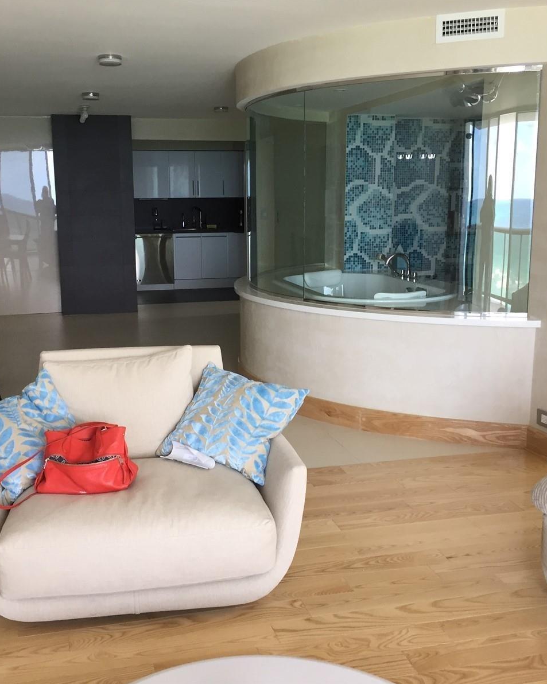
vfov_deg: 47.9
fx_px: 769
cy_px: 341
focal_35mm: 38
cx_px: 243
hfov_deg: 39.1
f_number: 2.2
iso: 32
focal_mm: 4.15
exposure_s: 1/40
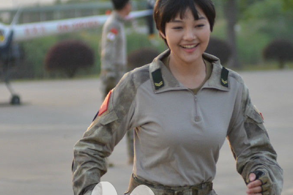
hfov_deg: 10.8
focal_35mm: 190
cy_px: 116
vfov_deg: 7.2
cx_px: 233
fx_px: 1546
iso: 500
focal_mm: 80
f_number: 3.2
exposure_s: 1/2000
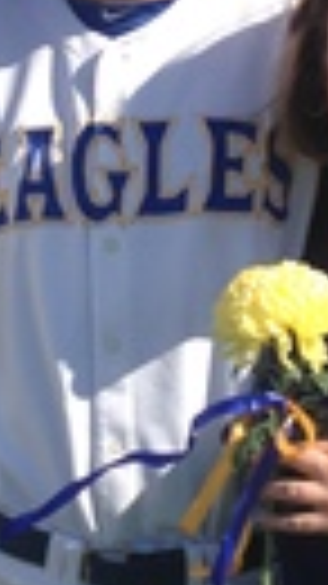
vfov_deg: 16.1
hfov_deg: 9.1
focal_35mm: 133
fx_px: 2059
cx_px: 135
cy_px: 297
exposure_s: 1/1391
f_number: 2.4
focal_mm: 4.12
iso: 50
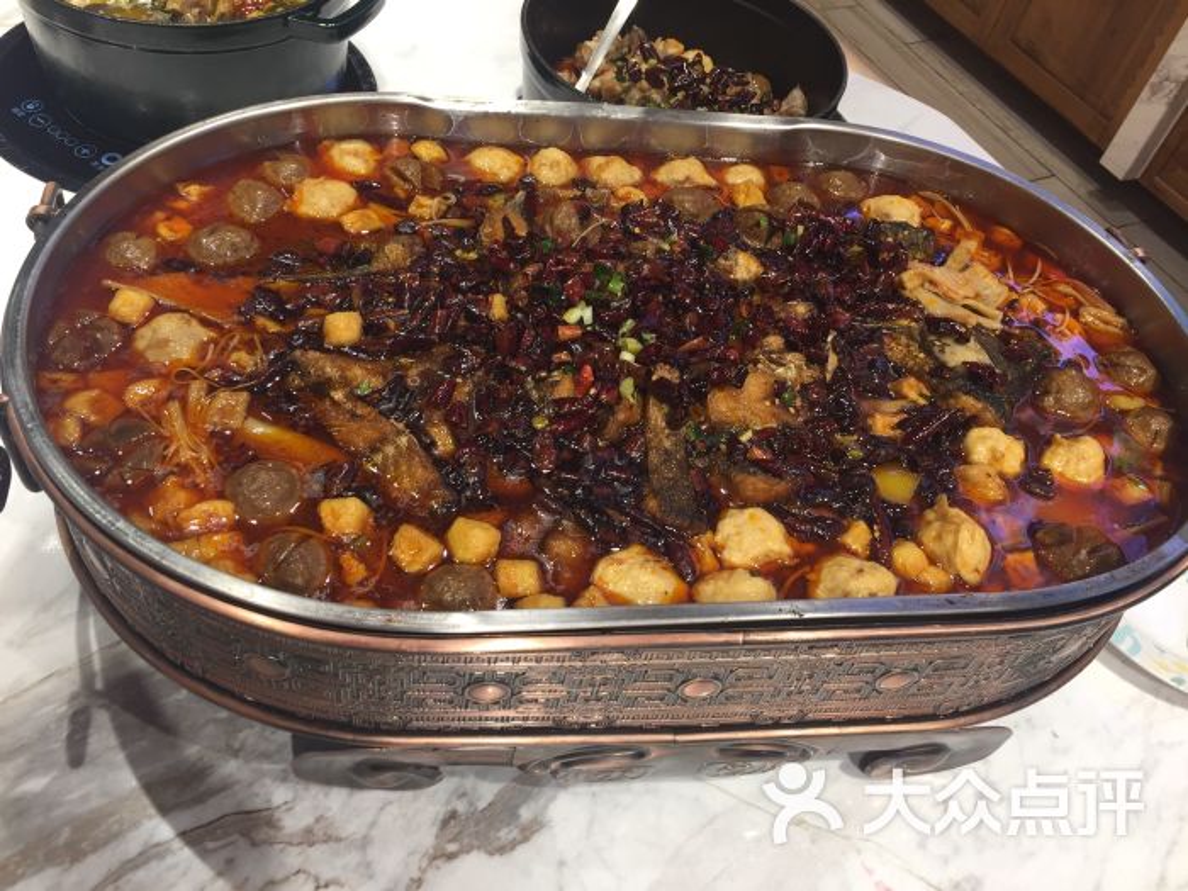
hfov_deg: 61.7
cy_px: 446
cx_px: 594
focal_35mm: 29
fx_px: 995
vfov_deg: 48.2
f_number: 2.2
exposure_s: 1/50
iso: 32
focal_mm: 4.15
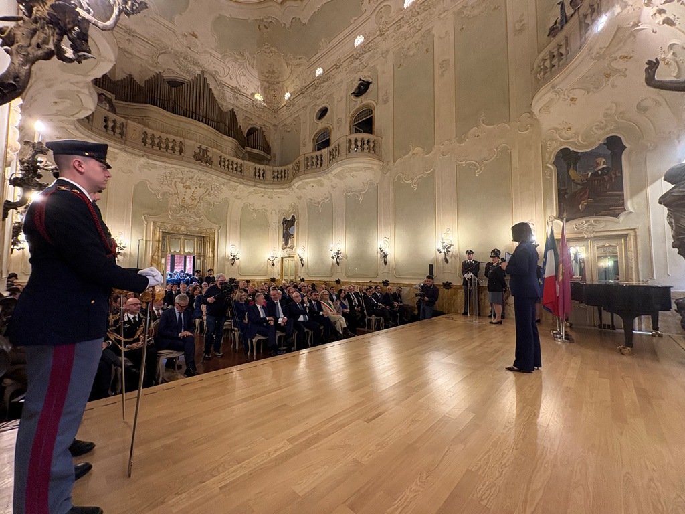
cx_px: 342
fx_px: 277
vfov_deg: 85.7
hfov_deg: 102.1
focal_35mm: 14
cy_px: 257
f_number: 2.2
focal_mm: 2.22
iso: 320
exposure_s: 1/50
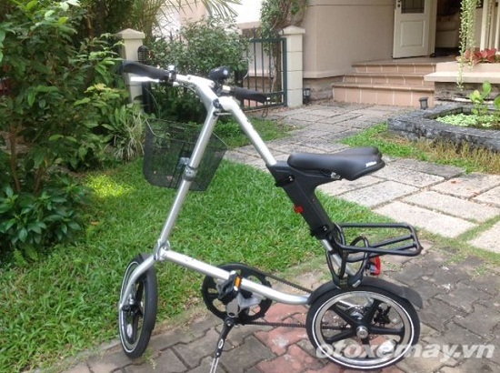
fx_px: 504
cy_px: 186
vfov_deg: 40.6
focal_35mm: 35
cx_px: 250
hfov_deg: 52.7
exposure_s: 1/120
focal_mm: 4.28
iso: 64
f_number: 2.4
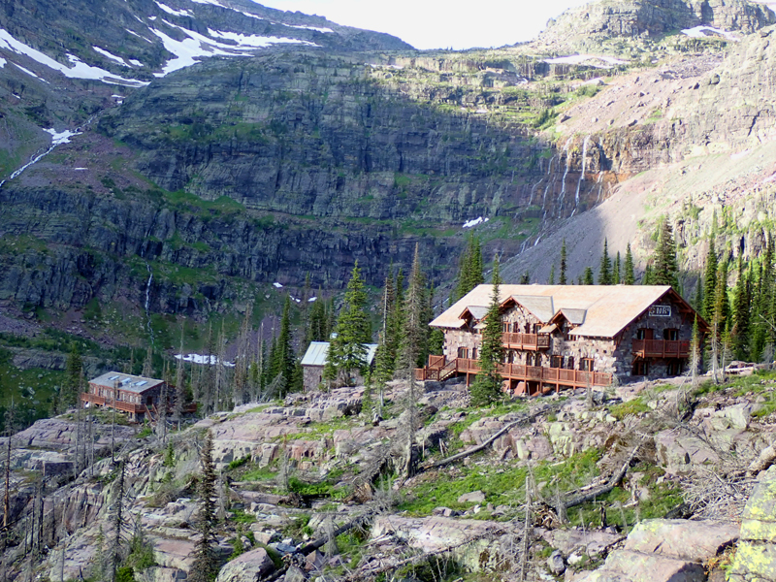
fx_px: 1211
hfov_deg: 35.5
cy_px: 291
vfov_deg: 27.0
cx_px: 388
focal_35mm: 54
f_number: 3.3
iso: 100
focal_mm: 9.65
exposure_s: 1/125
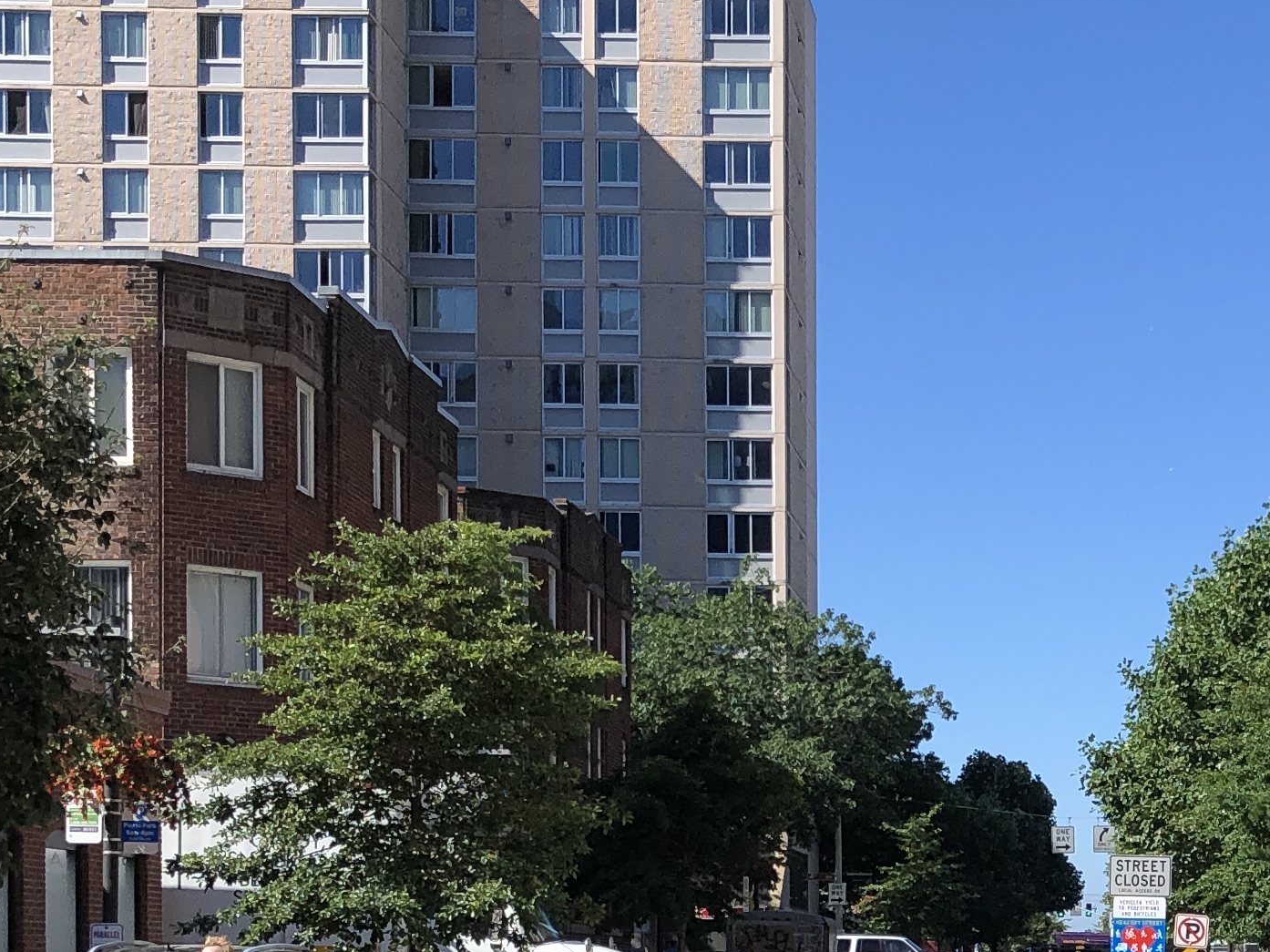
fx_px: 2971
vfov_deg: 17.5
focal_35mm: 81
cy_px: 1087
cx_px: 1197
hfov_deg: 23.3
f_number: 1.8
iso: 20
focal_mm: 3.99
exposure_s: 1/1517
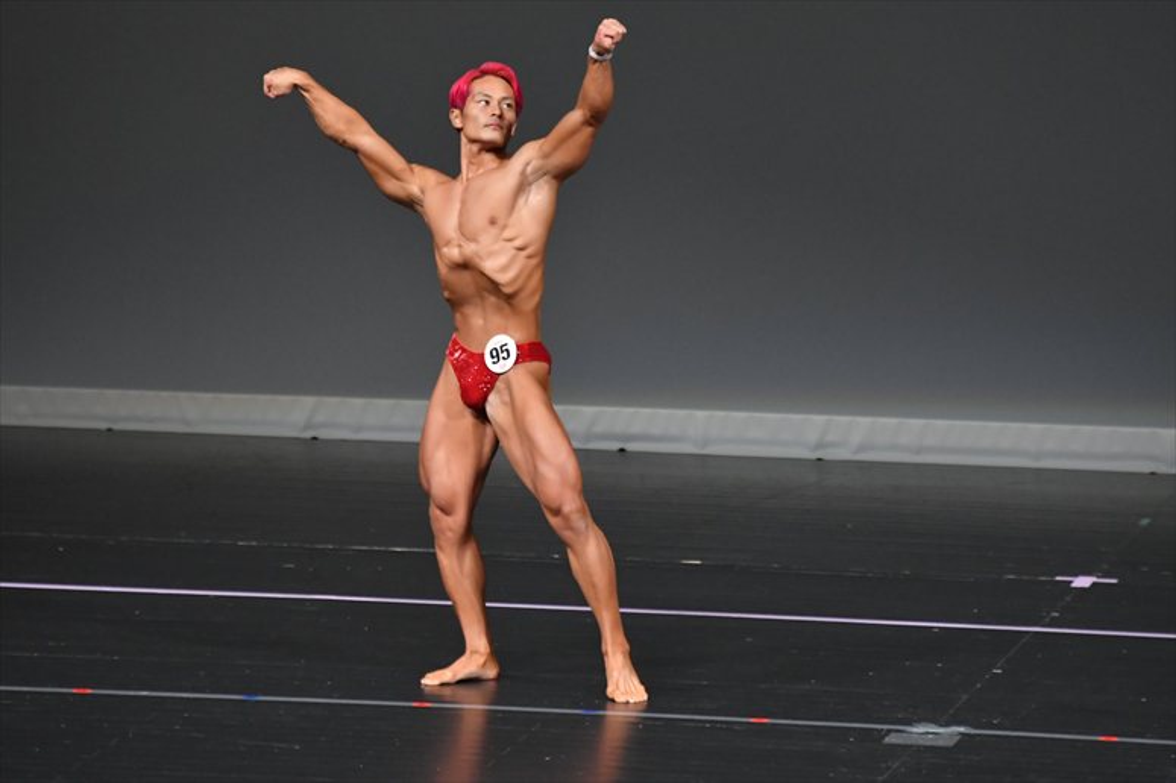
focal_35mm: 345
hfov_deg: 6.0
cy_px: 392
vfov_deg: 4.0
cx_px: 588
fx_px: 11265
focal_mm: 230
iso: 4000
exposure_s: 1/400
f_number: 5.6
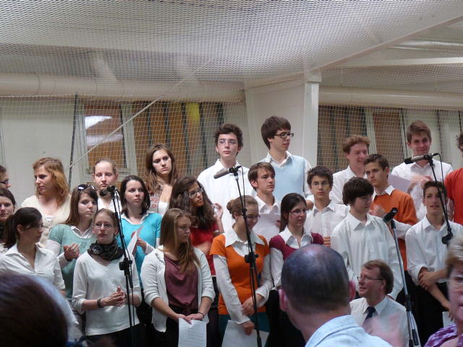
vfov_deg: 10.0
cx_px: 232
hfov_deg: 13.3
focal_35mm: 149
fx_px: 1993
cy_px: 174
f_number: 3.4
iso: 125
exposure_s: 1/40
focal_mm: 14.9
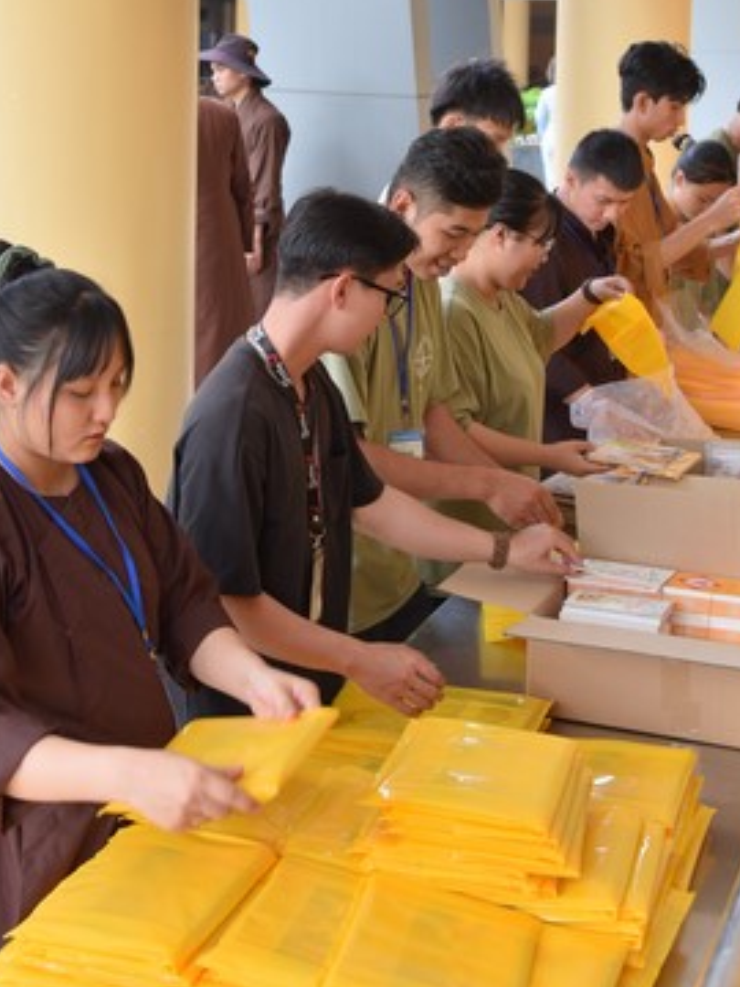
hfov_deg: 22.3
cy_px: 126
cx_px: 356
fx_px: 1881
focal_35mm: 66
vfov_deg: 28.4
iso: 200
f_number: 5
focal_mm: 38
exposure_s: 1/125
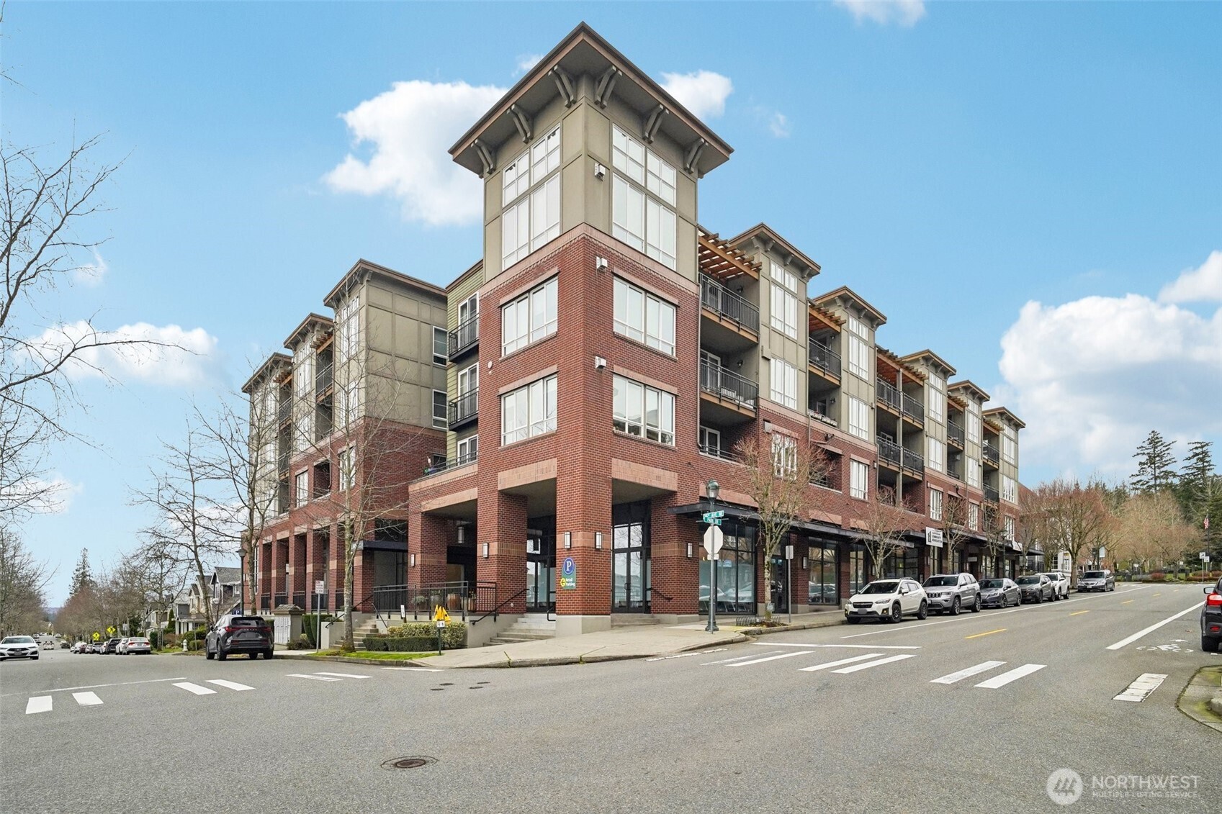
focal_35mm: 16
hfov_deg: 96.7
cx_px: 611
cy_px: 407
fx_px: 543
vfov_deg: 73.7
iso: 1600
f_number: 8
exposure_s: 1/500
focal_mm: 16
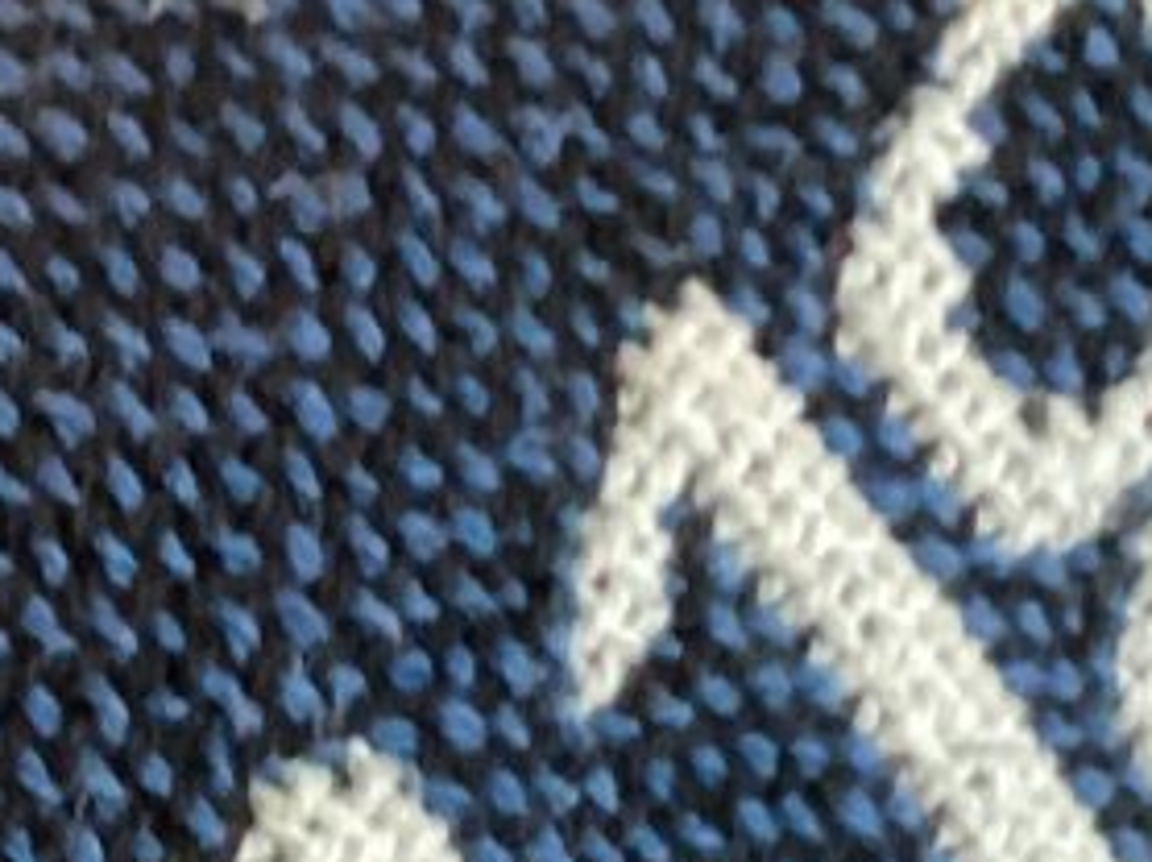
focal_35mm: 169
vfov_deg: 8.7
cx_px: 85
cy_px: 756
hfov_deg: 11.6
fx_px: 5619
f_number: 2.4
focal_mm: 3.3
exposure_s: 1/40
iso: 400
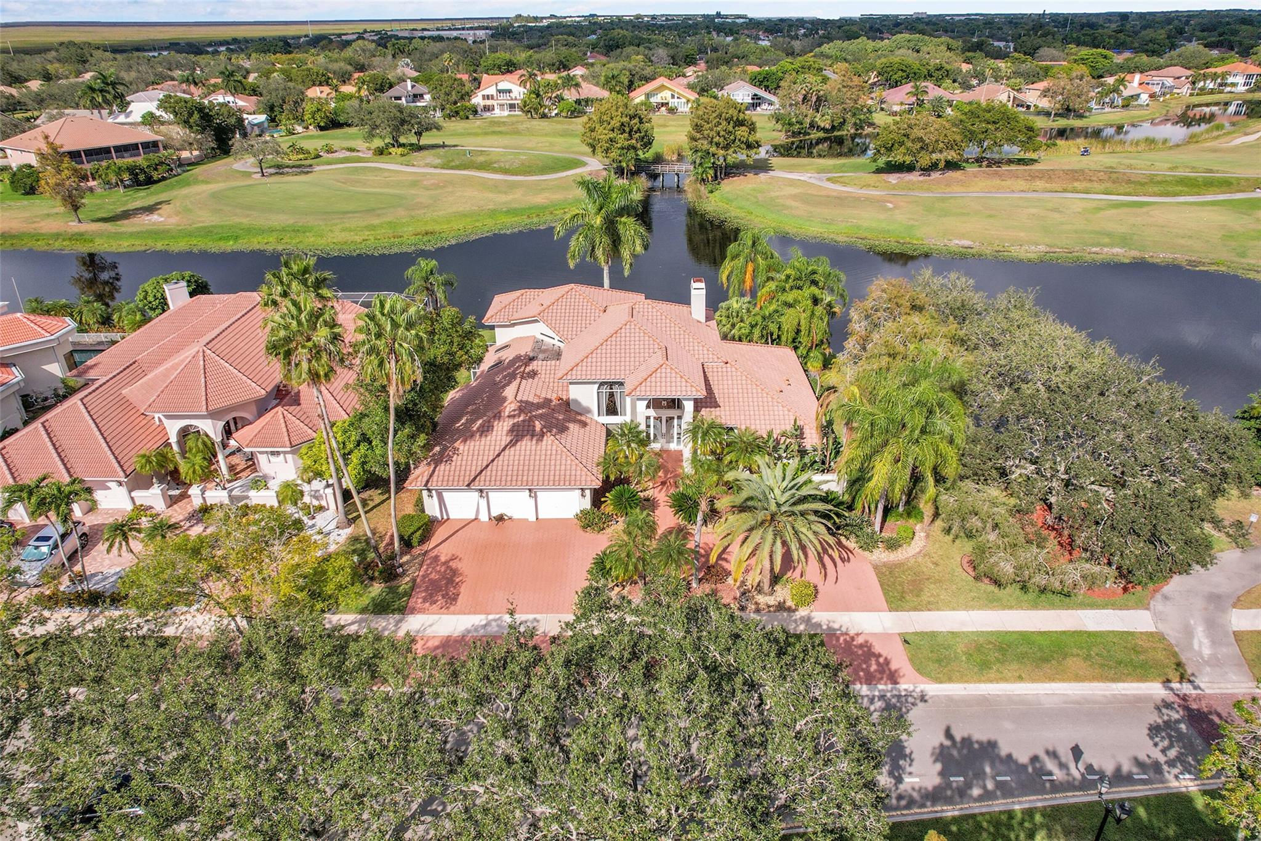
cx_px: 630
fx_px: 770
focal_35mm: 22
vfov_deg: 57.2
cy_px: 420
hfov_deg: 78.6
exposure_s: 1/640
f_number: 2.8
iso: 130
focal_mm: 8.38
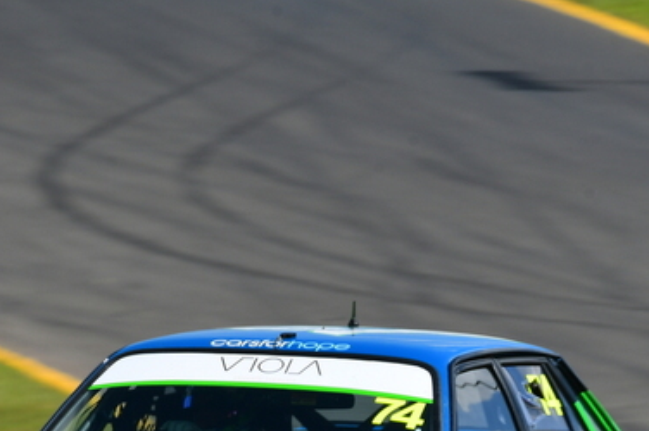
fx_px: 24172
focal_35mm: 1342
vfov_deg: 1.0
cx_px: 349
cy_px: 399
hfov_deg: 1.5
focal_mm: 420
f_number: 14
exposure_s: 1/125
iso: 100
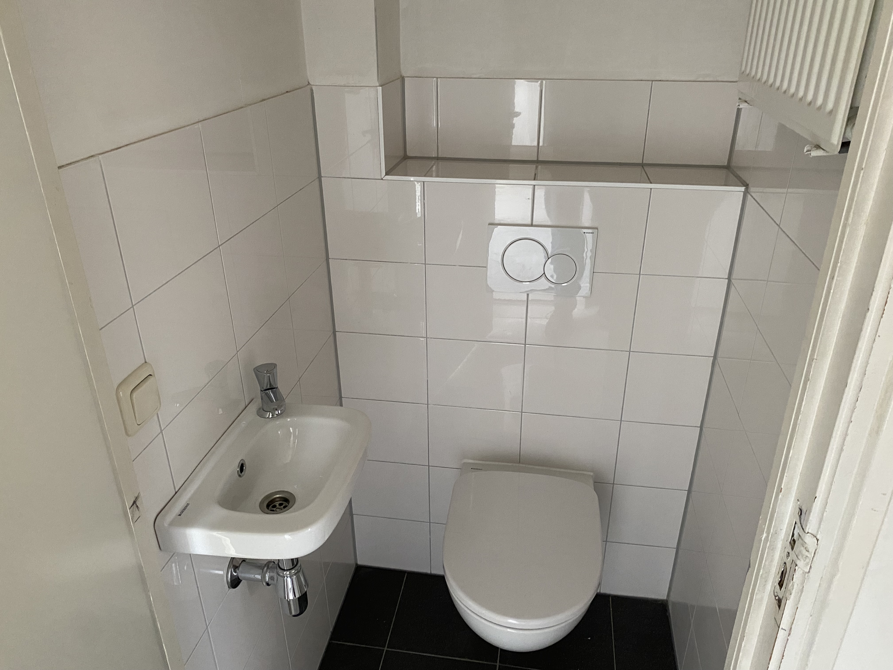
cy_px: 335
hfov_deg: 67.3
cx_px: 446
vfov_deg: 53.1
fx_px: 671
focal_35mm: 26
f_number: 1.8
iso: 400
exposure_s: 1/60
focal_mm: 4.25
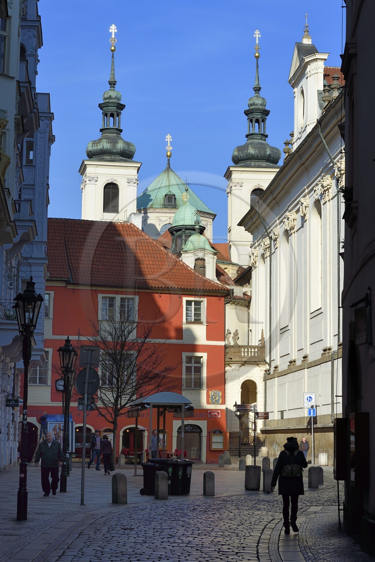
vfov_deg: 28.8
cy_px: 281
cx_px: 188
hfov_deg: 19.4
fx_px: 1094
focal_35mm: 70
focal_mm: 70
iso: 200
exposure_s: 1/250
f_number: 13
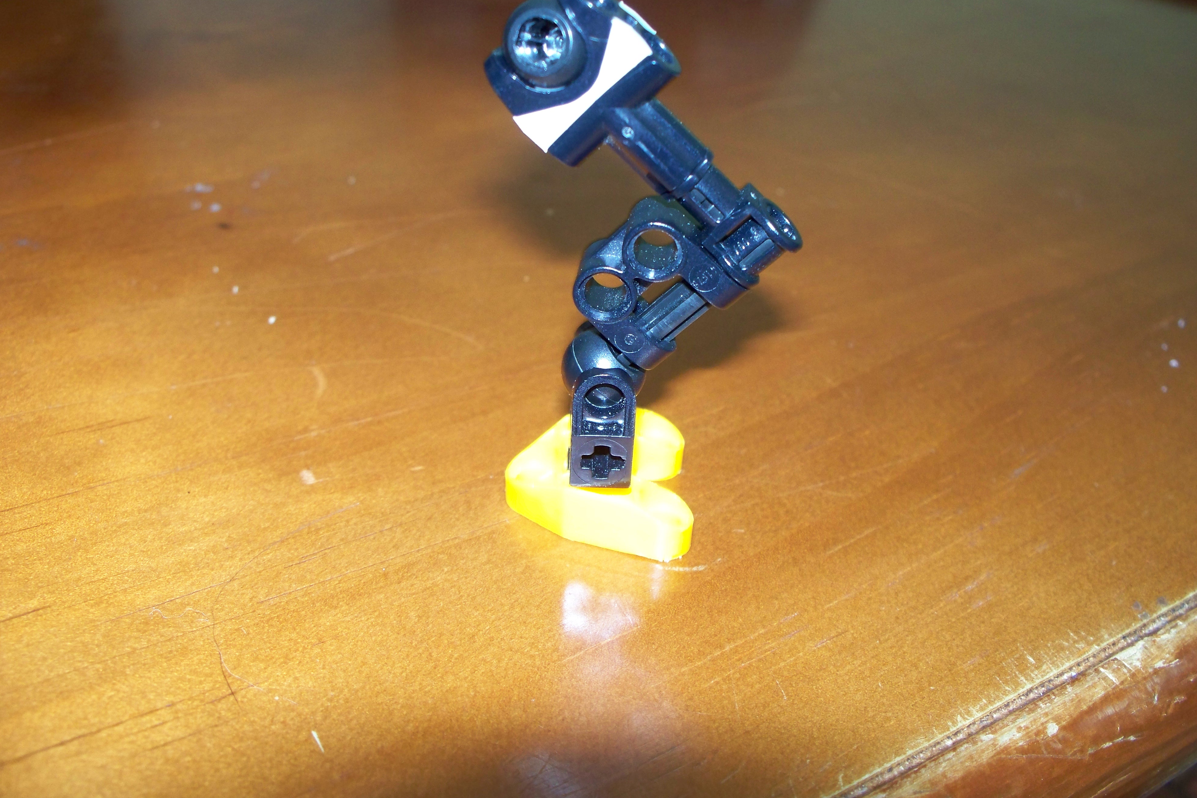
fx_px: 1263
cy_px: 354
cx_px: 595
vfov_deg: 35.0
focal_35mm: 38
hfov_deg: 50.7
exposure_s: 1/30
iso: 200
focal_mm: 7.54
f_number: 2.8
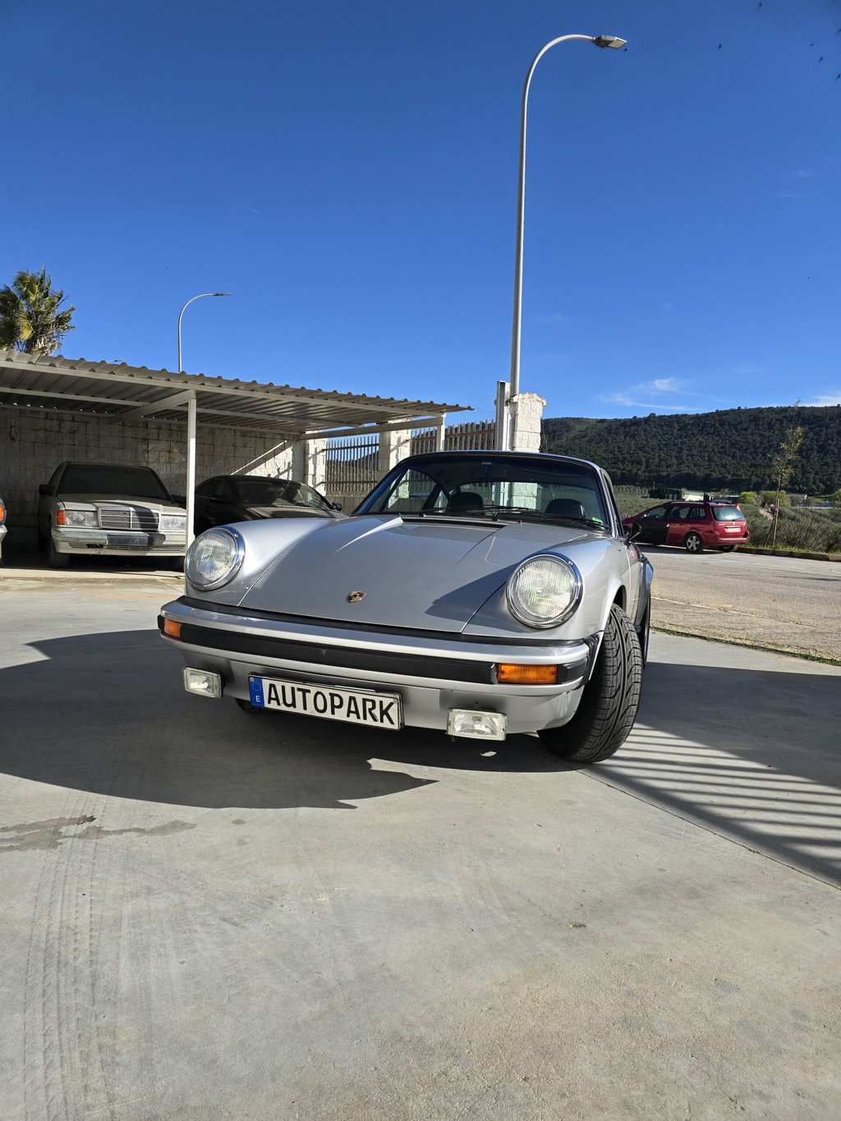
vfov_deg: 73.9
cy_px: 560
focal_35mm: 23
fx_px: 745
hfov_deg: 58.9
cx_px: 420
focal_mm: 6.3
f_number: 1.7
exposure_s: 1/897
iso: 12
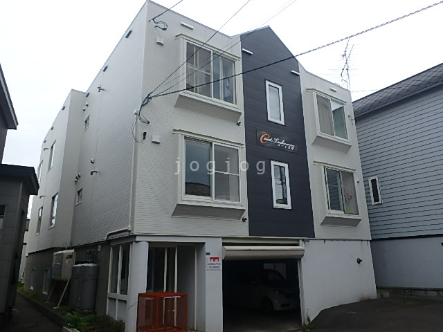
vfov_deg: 53.1
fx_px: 333
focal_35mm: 26
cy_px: 166
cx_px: 222
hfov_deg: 67.3
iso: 125
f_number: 4.3
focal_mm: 4.7
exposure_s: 1/400
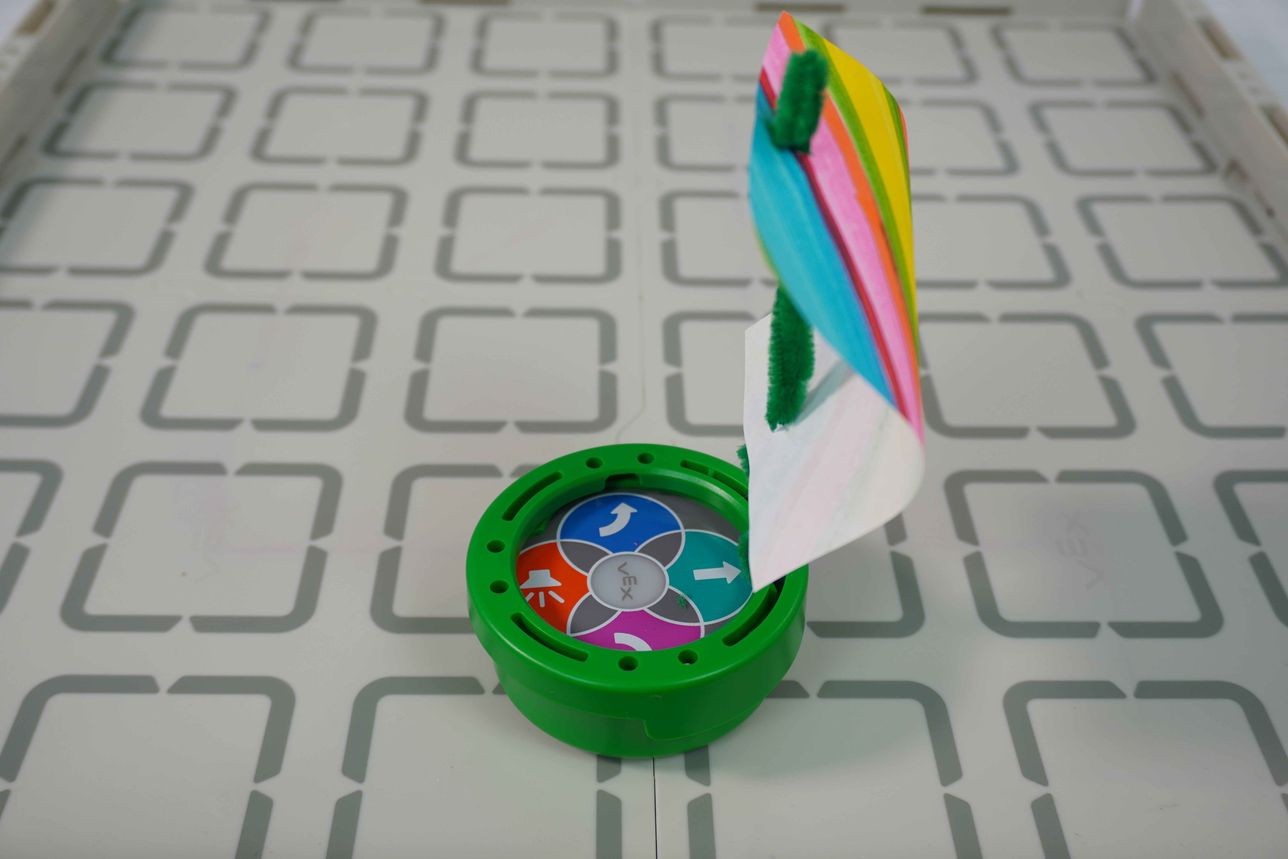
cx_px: 644
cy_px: 430
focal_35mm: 38
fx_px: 1342
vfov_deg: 35.5
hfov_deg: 51.3
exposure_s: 1/40
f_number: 4.5
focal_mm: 25
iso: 100
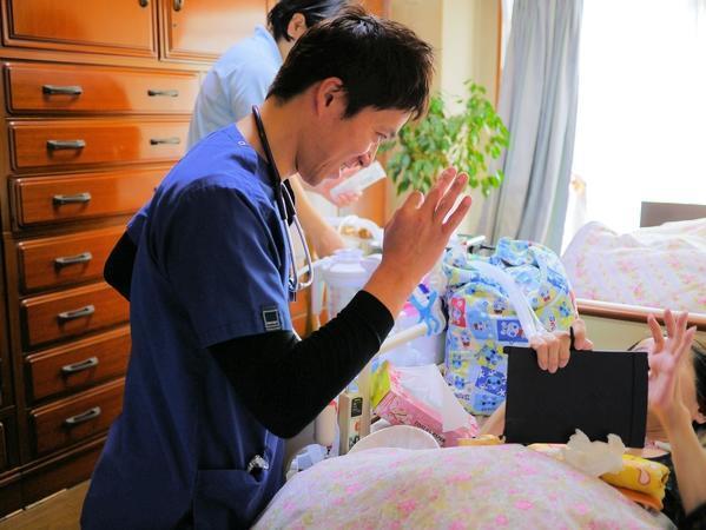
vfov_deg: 36.0
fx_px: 816
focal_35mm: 40
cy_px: 265
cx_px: 353
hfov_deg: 46.8
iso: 160
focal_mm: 20
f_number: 1.7
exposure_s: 1/100
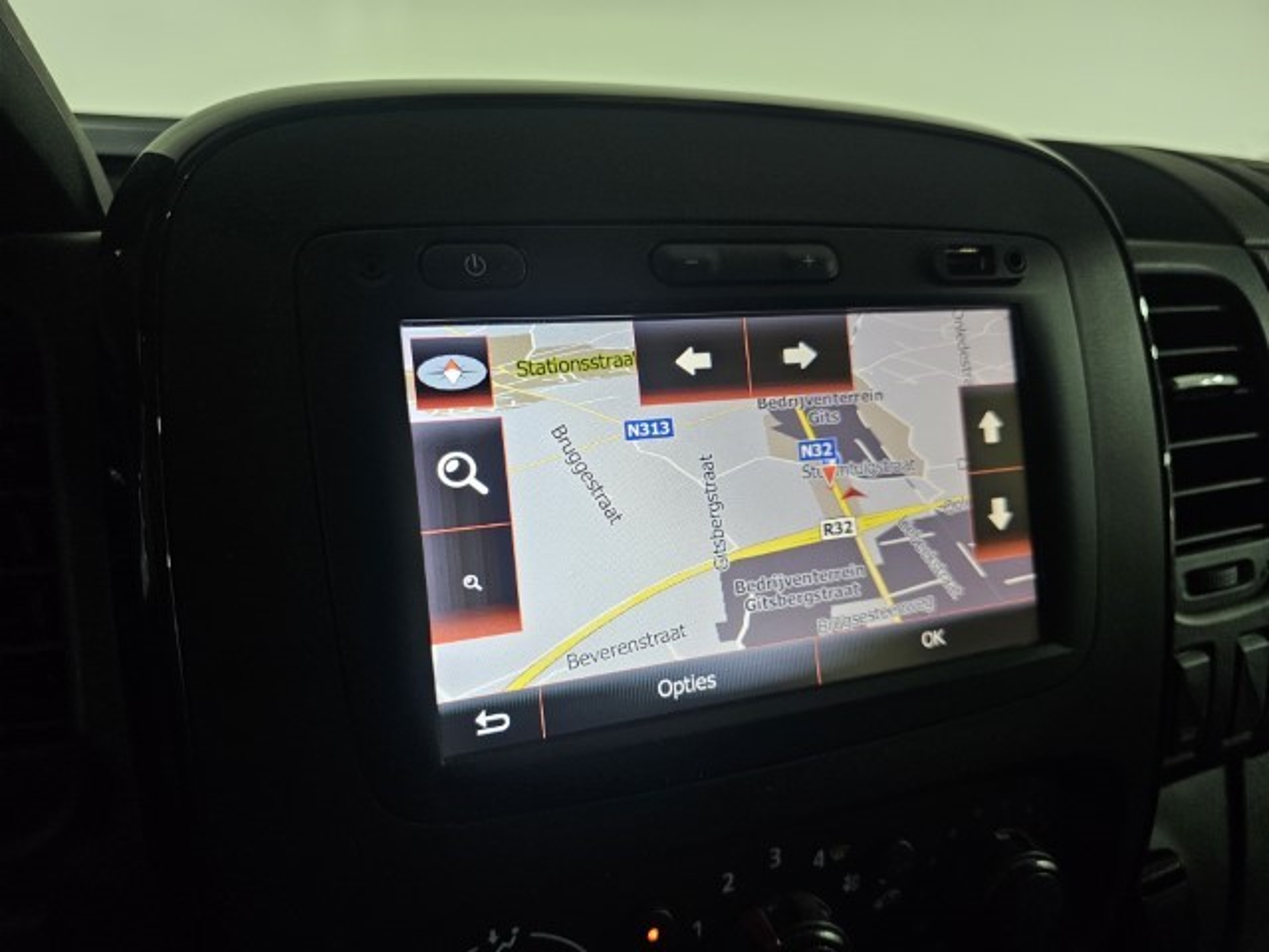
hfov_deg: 73.9
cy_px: 476
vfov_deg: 58.9
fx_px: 843
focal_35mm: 23
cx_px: 634
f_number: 1.7
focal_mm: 6.3
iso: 500
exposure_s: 1/170
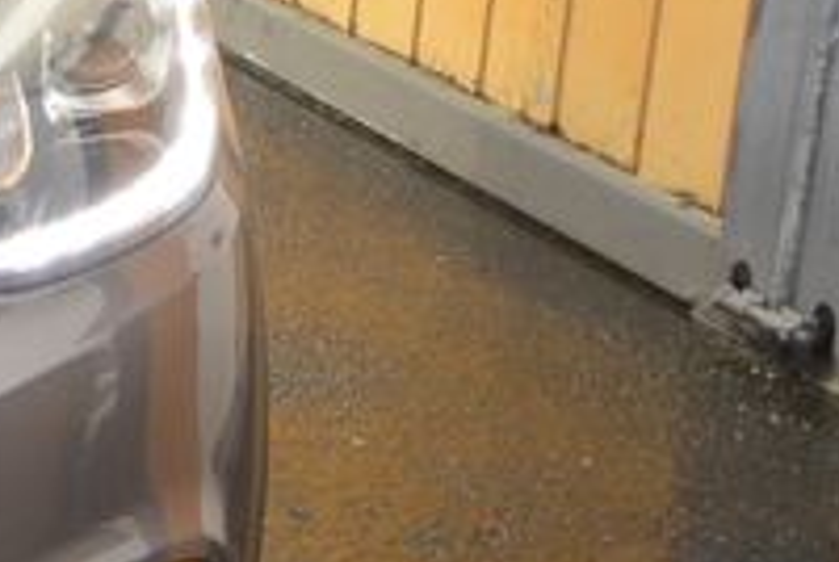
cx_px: -940
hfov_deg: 12.6
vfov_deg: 10.0
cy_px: 262
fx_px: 3221
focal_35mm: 138
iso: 160
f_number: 5.6
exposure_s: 1/250
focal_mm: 10
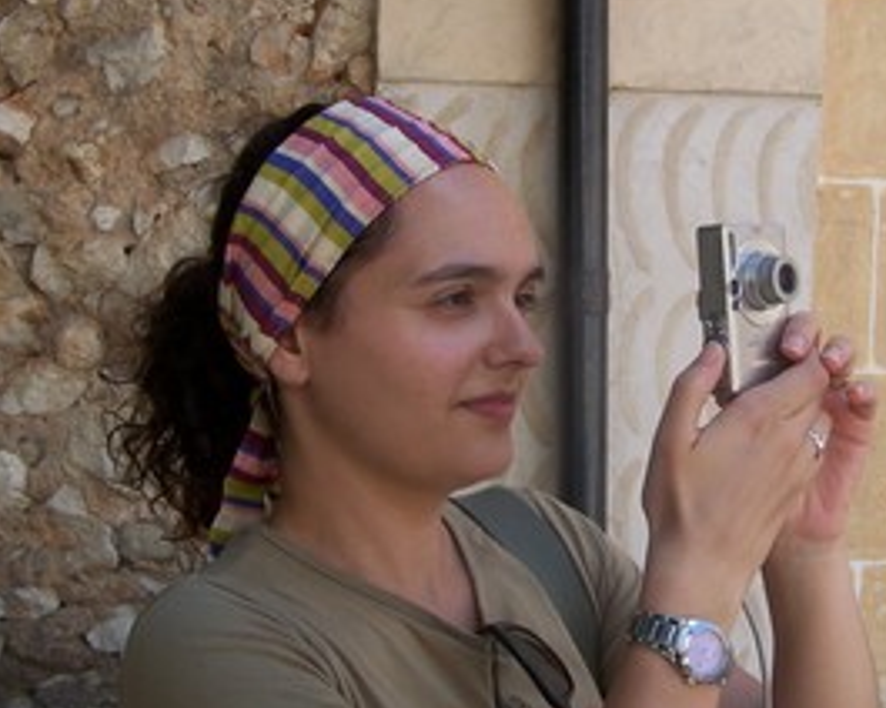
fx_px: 1652
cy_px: 324
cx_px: 585
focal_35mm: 63
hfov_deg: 29.8
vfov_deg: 24.2
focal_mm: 6.3
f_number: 2.8
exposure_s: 1/400
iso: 80
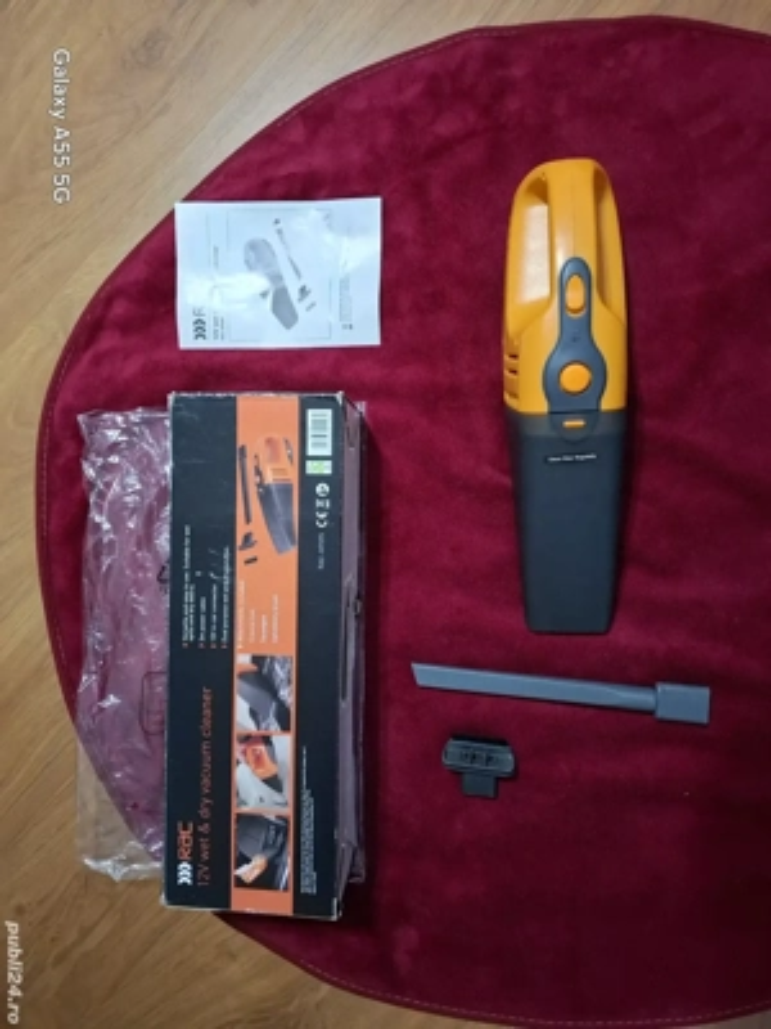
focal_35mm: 23
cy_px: 514
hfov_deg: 58.9
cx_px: 386
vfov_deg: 73.9
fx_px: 683
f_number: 1.8
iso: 320
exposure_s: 1/33
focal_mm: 5.54
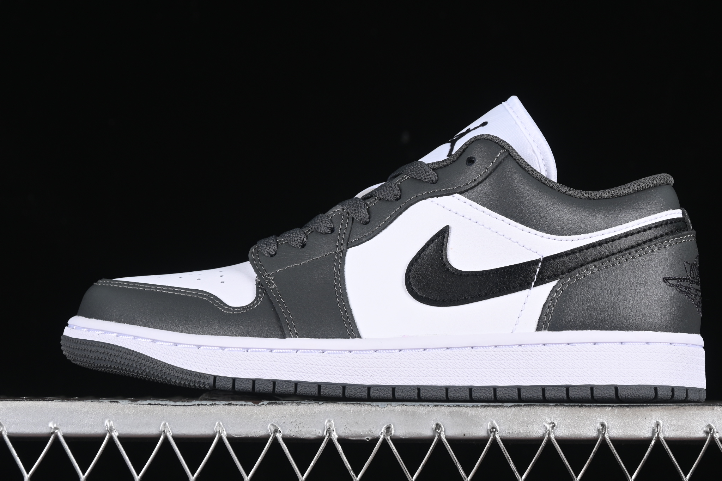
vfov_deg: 13.4
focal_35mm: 102
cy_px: 196
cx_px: 393
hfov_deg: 20.0
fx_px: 2046
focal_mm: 50
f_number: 7.1
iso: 160
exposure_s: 1/80
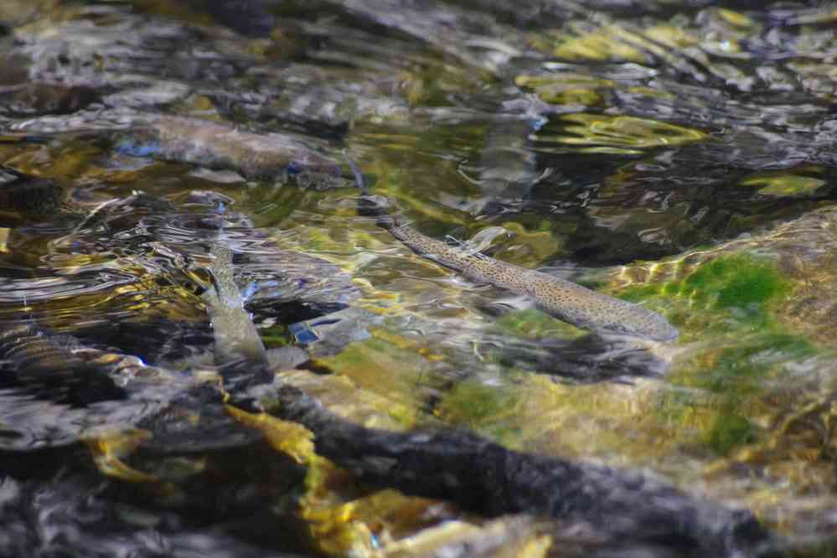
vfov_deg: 3.5
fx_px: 9067
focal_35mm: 390
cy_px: 279
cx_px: 418
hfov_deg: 5.3
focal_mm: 260
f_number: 5.6
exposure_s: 1/320
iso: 3200
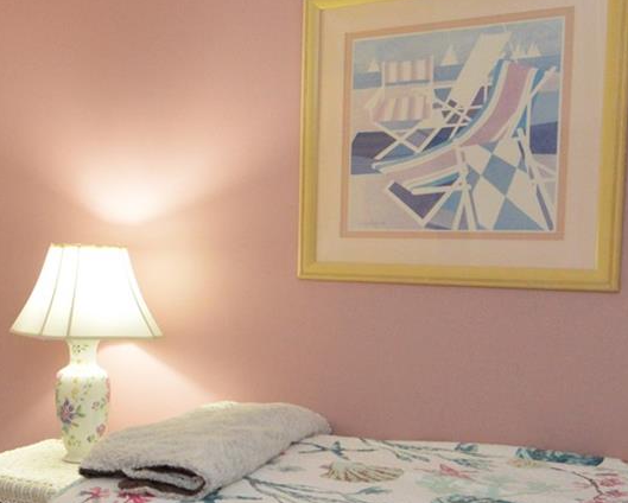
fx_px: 949
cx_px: -24
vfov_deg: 29.6
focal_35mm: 51
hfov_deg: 33.1
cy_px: 321
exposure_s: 1/60
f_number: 4
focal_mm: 12
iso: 1600
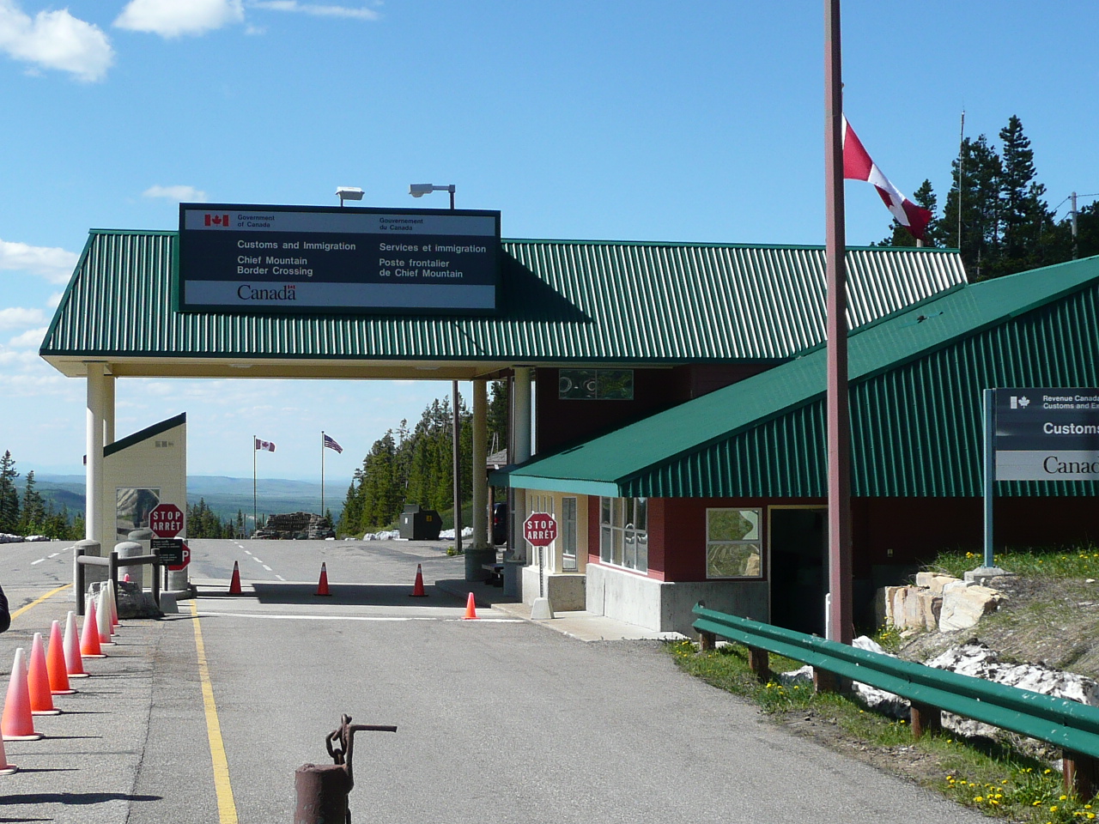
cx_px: 550
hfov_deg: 32.2
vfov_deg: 24.4
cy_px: 412
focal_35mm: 60
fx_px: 1905
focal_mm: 6.5
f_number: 3.9
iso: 100
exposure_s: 1/800
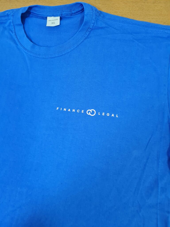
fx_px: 170
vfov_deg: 67.3
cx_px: 85
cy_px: 114
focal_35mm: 26
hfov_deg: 53.1
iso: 500
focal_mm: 5.4
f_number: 1.8
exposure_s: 1/40
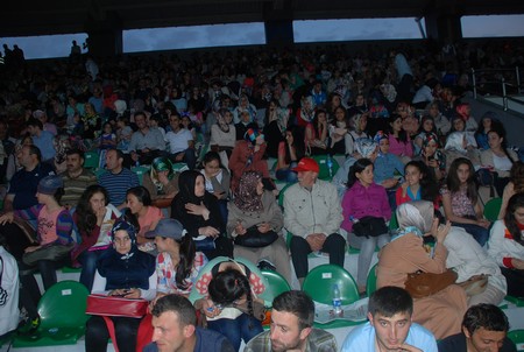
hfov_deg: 67.3
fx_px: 394
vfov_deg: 48.1
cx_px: 262
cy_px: 176
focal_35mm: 27
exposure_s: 1/60
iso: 200
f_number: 3.5
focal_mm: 18
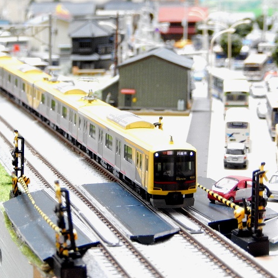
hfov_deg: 15.4
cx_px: 95
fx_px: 1027
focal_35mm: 113
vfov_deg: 15.4
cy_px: 139
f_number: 5.2
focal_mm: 17
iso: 800
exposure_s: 1/4
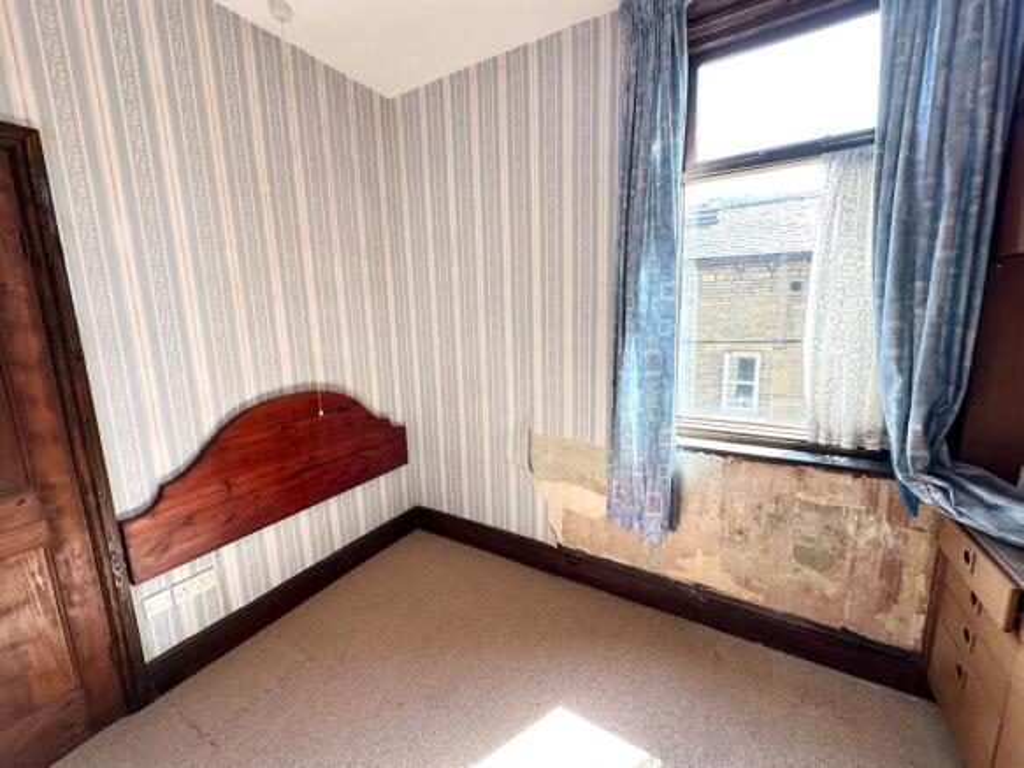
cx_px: 512
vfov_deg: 85.7
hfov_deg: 102.1
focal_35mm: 14
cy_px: 384
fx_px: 414
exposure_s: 1/100
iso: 50
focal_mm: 2.22
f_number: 2.2
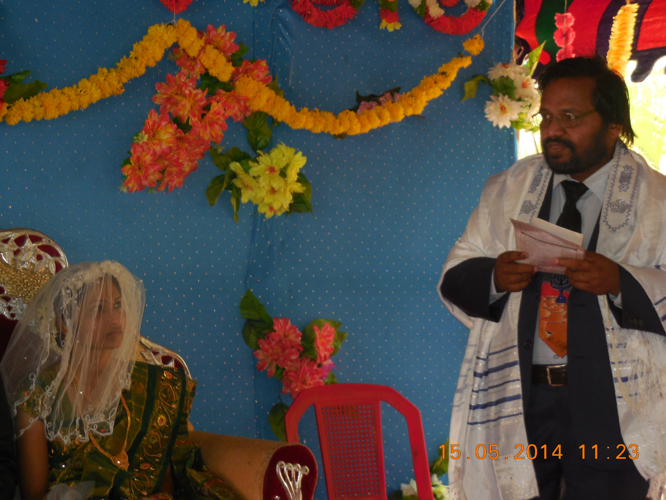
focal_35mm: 71
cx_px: 333
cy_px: 250
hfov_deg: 27.4
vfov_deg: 20.7
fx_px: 1366
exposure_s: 1/60
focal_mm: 12.6
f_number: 4.4
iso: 220
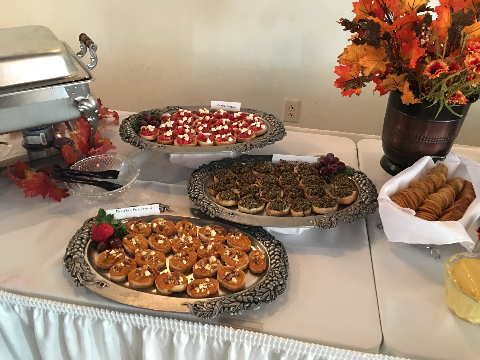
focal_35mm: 29
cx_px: 240
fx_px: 402
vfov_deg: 48.2
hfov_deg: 61.7
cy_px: 180
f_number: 2.2
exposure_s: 1/4
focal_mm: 4.15
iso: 100
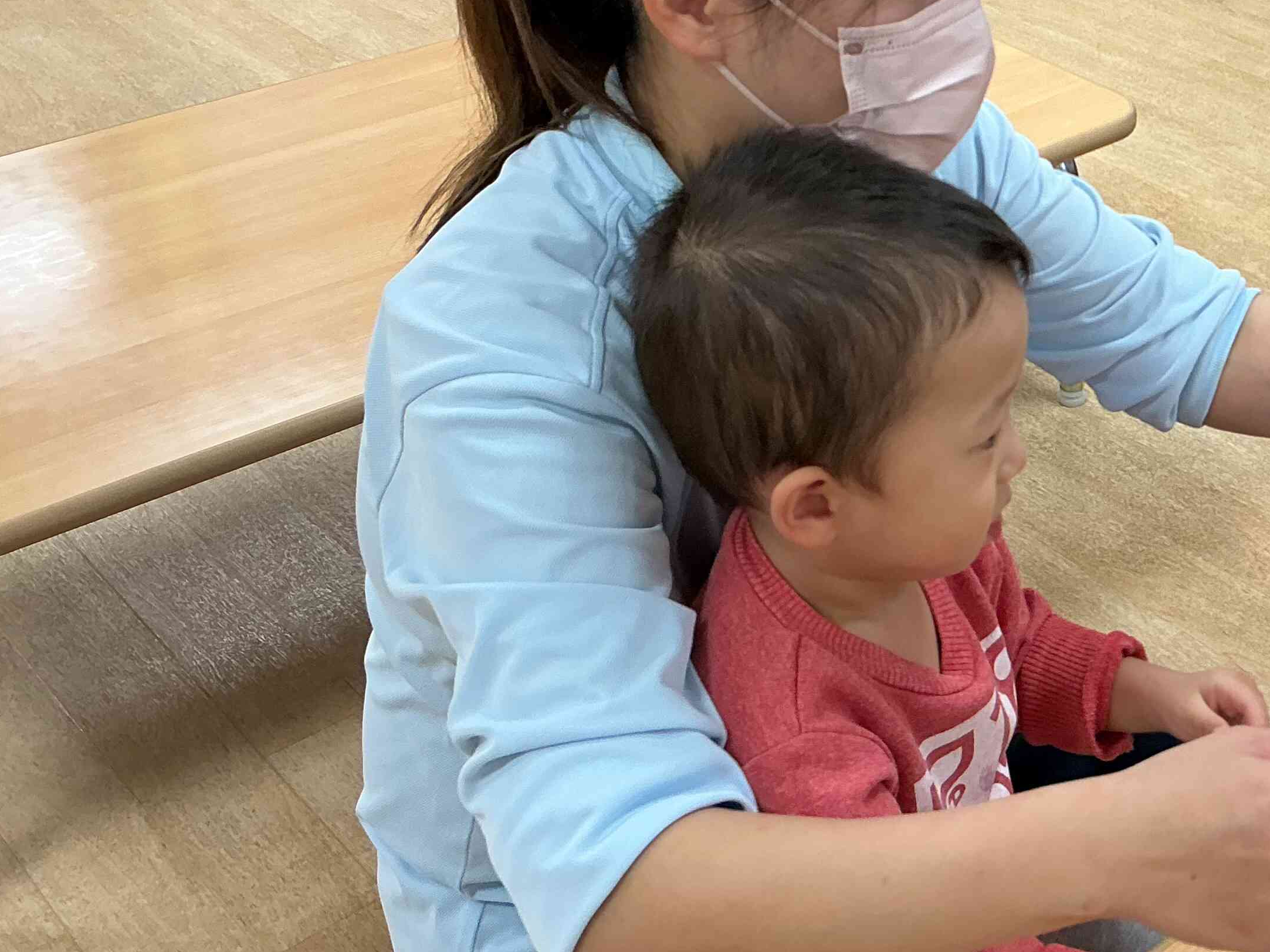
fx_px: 1981
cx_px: 1104
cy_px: 311
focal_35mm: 54
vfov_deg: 26.9
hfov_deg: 33.9
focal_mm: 3
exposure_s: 1/120
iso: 64
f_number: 1.8
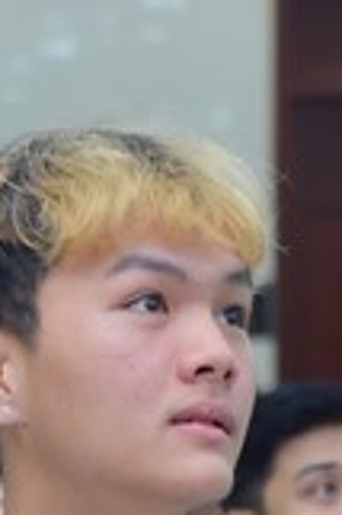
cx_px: 126
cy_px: 707
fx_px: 4041
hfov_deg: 4.8
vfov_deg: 7.2
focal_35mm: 283
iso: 1000
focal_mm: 70
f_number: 4
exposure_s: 1/80
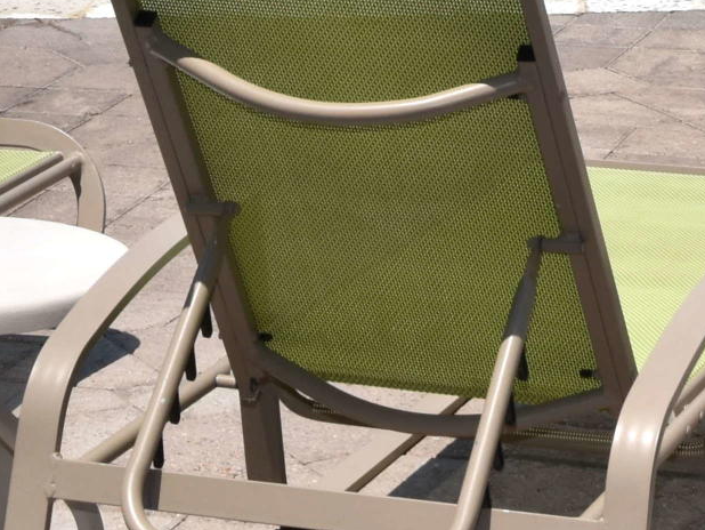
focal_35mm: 168
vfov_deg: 8.4
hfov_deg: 11.7
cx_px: 559
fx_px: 3423
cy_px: -509
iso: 100
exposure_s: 1/200
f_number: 10
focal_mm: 24
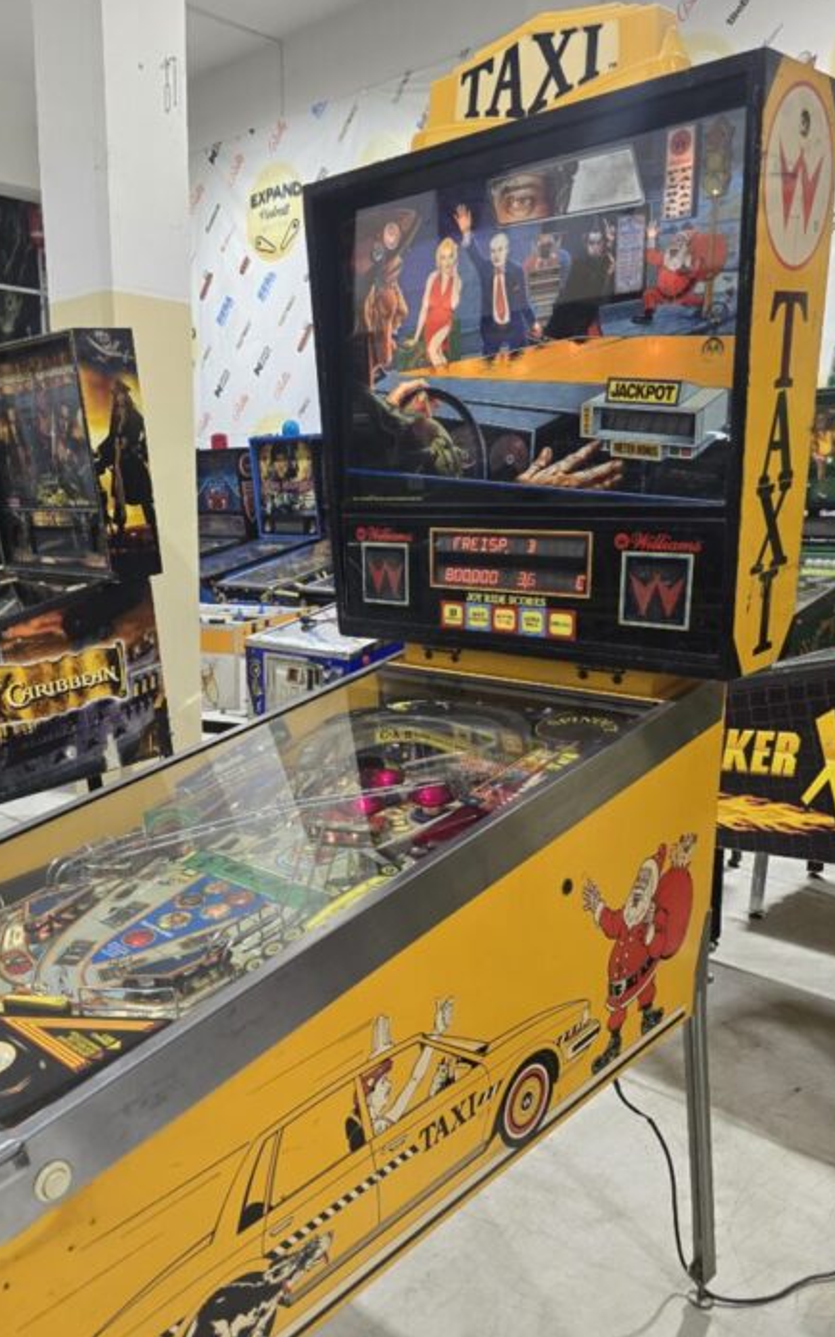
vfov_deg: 66.2
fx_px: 1021
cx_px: 299
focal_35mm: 28
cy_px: 756
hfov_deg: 44.0
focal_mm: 6.3
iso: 125
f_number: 1.7
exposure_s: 1/100
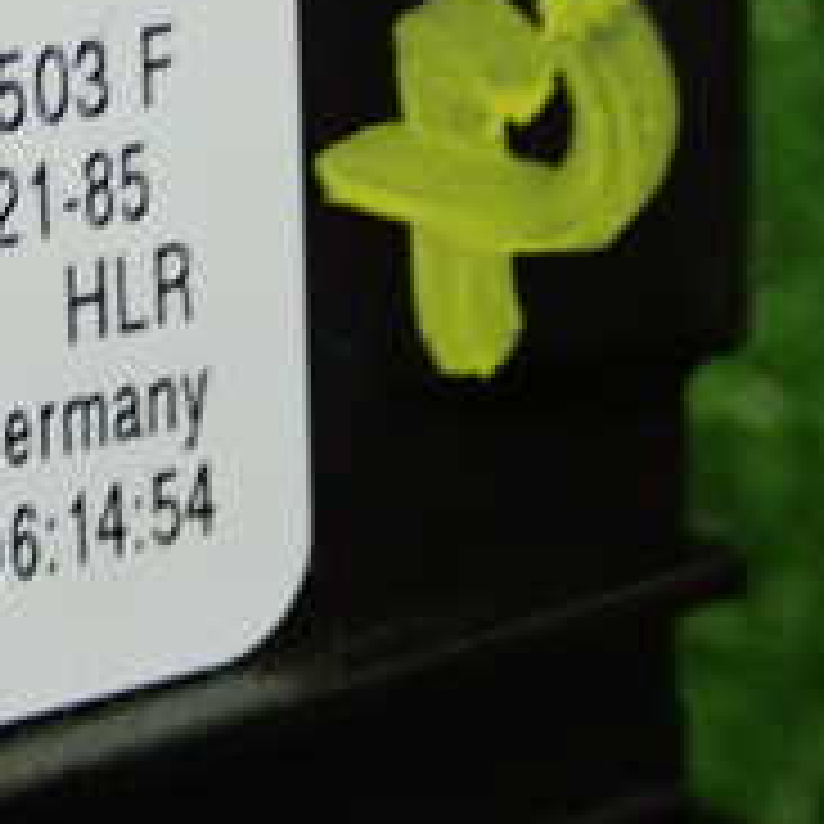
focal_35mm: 136
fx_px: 3663
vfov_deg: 12.8
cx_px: -243
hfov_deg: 12.4
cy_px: 189
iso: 800
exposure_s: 1/30
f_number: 3.1
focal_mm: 8.4
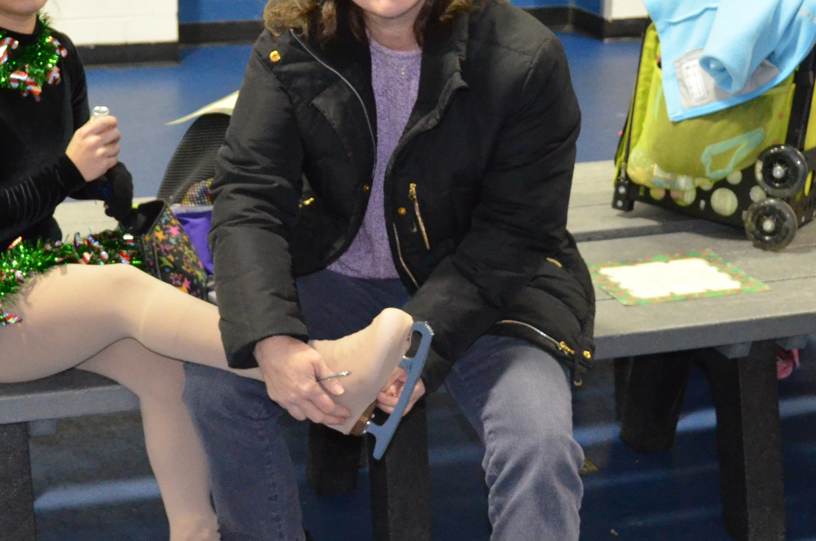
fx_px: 1629
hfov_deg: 28.0
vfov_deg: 18.8
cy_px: 261
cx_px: 274
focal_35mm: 72
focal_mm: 22
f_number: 4
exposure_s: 1/60
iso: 3200
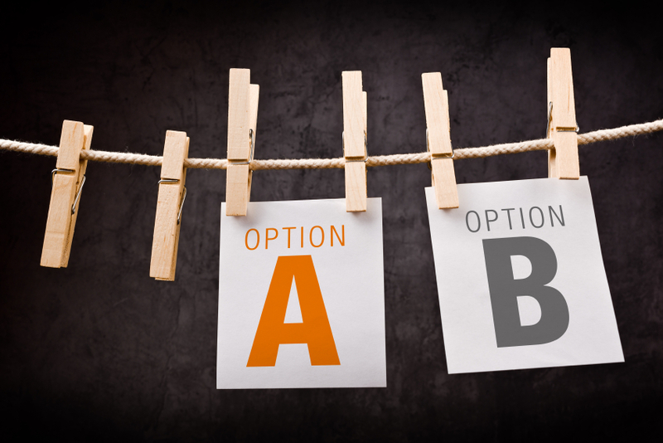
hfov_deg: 54.4
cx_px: 332
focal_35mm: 35
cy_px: 222
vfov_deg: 37.9
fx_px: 645
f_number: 10
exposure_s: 1/60
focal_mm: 35
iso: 50
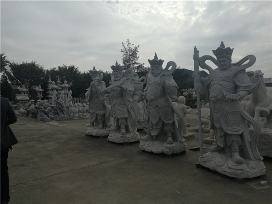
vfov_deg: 51.4
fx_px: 212
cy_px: 102
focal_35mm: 27
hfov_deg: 65.3
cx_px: 136
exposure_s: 1/2392
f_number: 2
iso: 50
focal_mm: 4.04
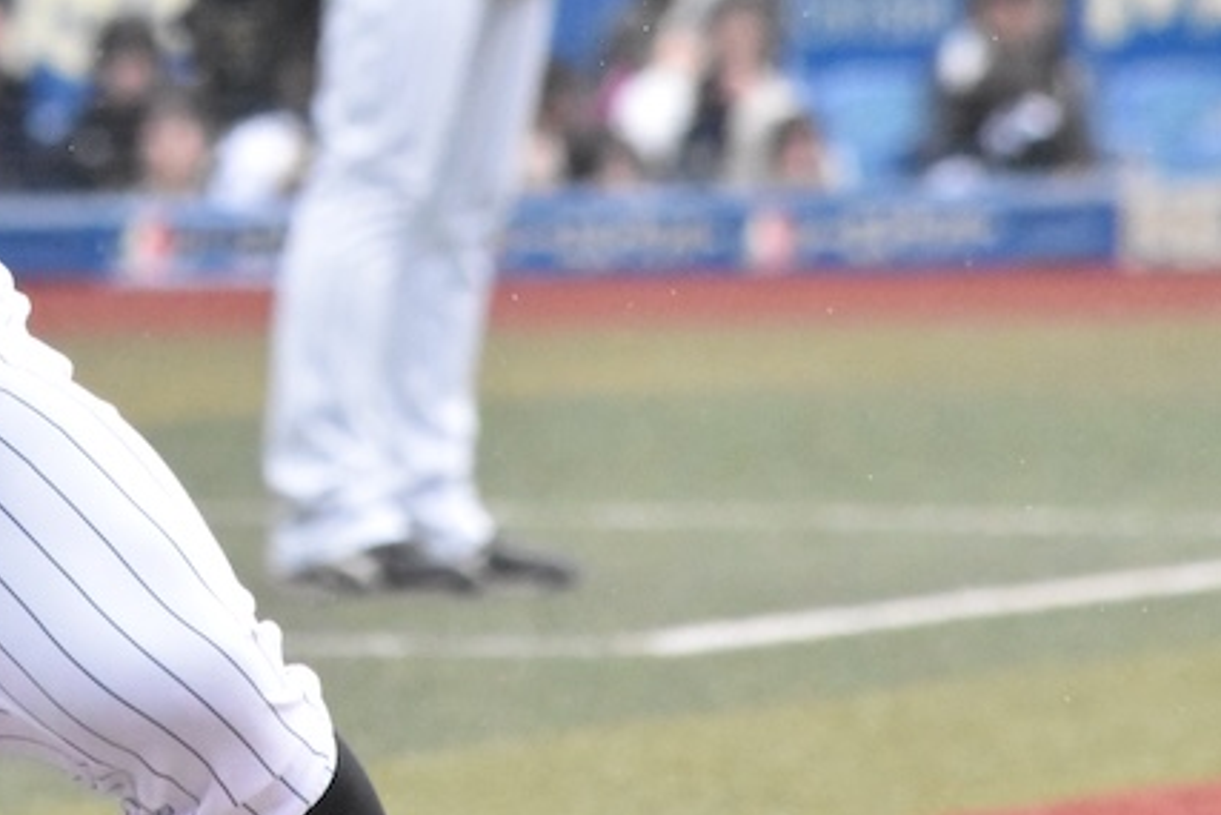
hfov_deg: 2.0
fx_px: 34198
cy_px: -82
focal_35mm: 1008
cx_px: -89
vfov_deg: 1.4
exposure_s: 1/4000
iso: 10000
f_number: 10
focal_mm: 280
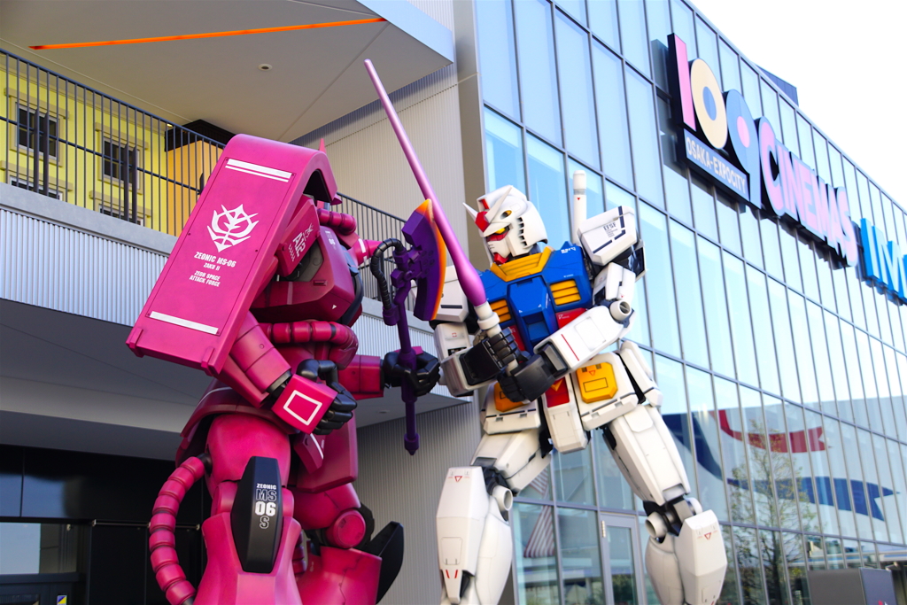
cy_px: 302
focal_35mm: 45
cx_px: 454
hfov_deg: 43.6
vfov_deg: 29.9
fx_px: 1134
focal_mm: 30
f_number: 4.5
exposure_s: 1/250
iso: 100
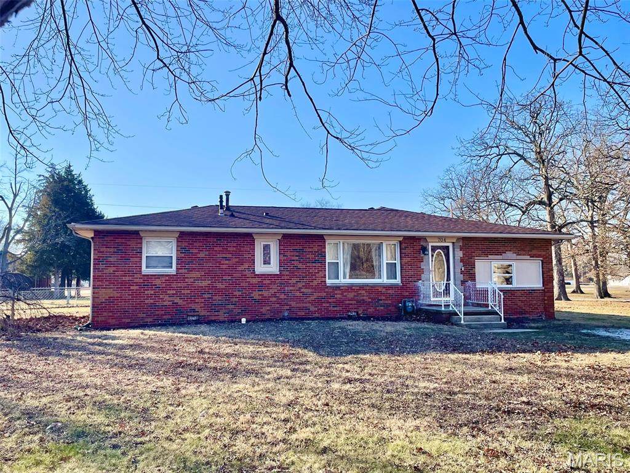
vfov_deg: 53.1
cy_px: 236
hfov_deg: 67.3
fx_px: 473
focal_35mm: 26
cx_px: 315
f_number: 1.6
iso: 32
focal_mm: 4.2
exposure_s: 1/2747
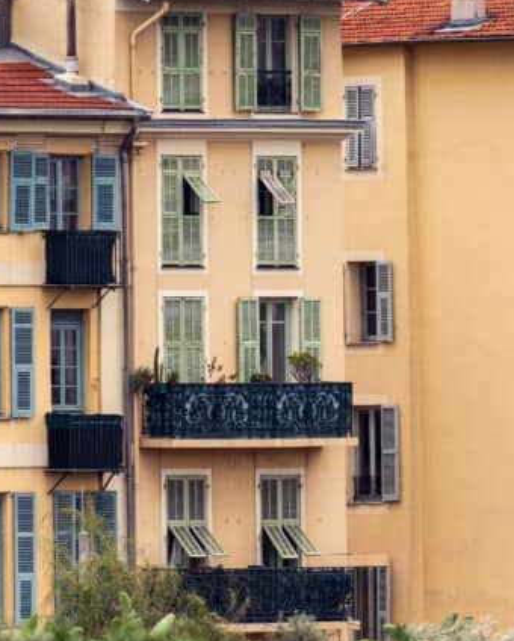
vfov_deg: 2.4
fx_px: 15475
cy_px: 228
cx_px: 949
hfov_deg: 1.9
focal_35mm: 815
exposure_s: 1/200
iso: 100
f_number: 2.8
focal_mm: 180
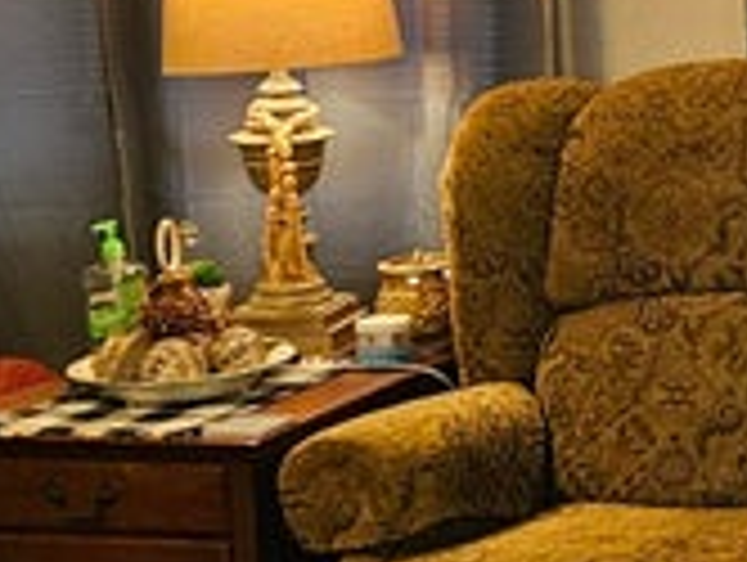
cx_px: 1433
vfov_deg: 12.5
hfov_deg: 14.3
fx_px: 2550
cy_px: 76
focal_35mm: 118
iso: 640
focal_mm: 6.3
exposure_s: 1/40
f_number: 1.7
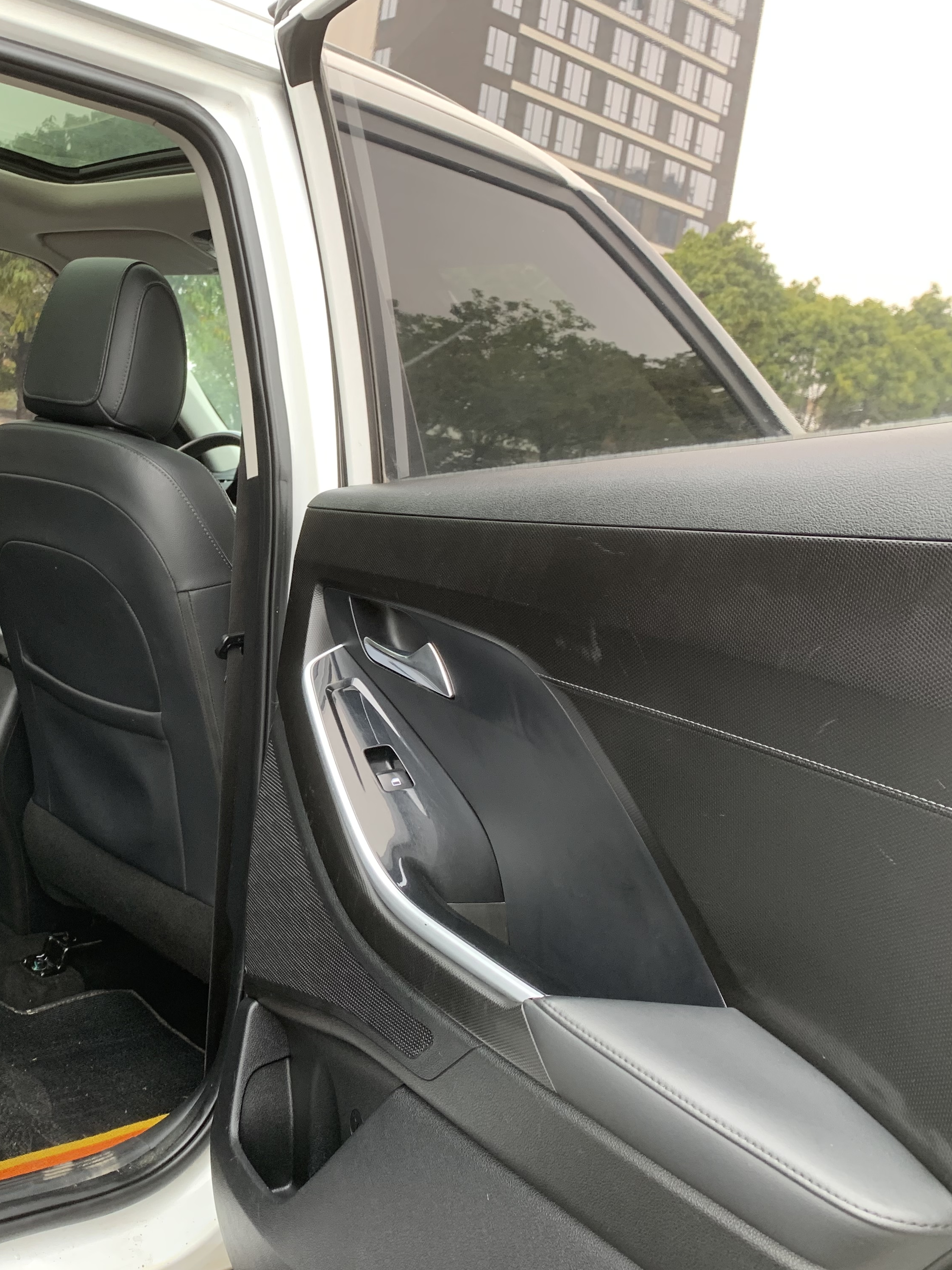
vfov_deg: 52.6
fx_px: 1284
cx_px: 187
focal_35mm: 35
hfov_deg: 39.1
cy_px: 630
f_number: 1.8
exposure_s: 1/61
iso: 100
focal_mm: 4.25
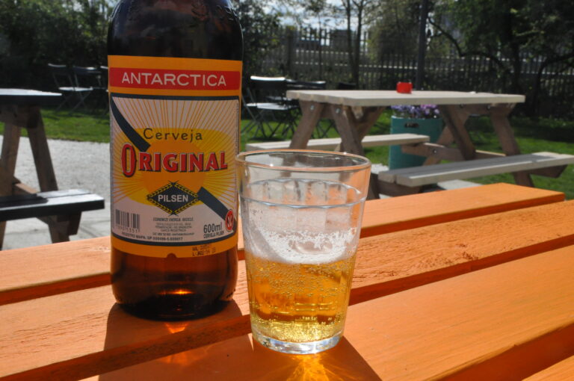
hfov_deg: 46.5
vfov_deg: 31.8
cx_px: 287
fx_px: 669
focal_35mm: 42
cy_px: 190
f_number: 18
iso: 1600
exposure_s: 1/1250
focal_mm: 28
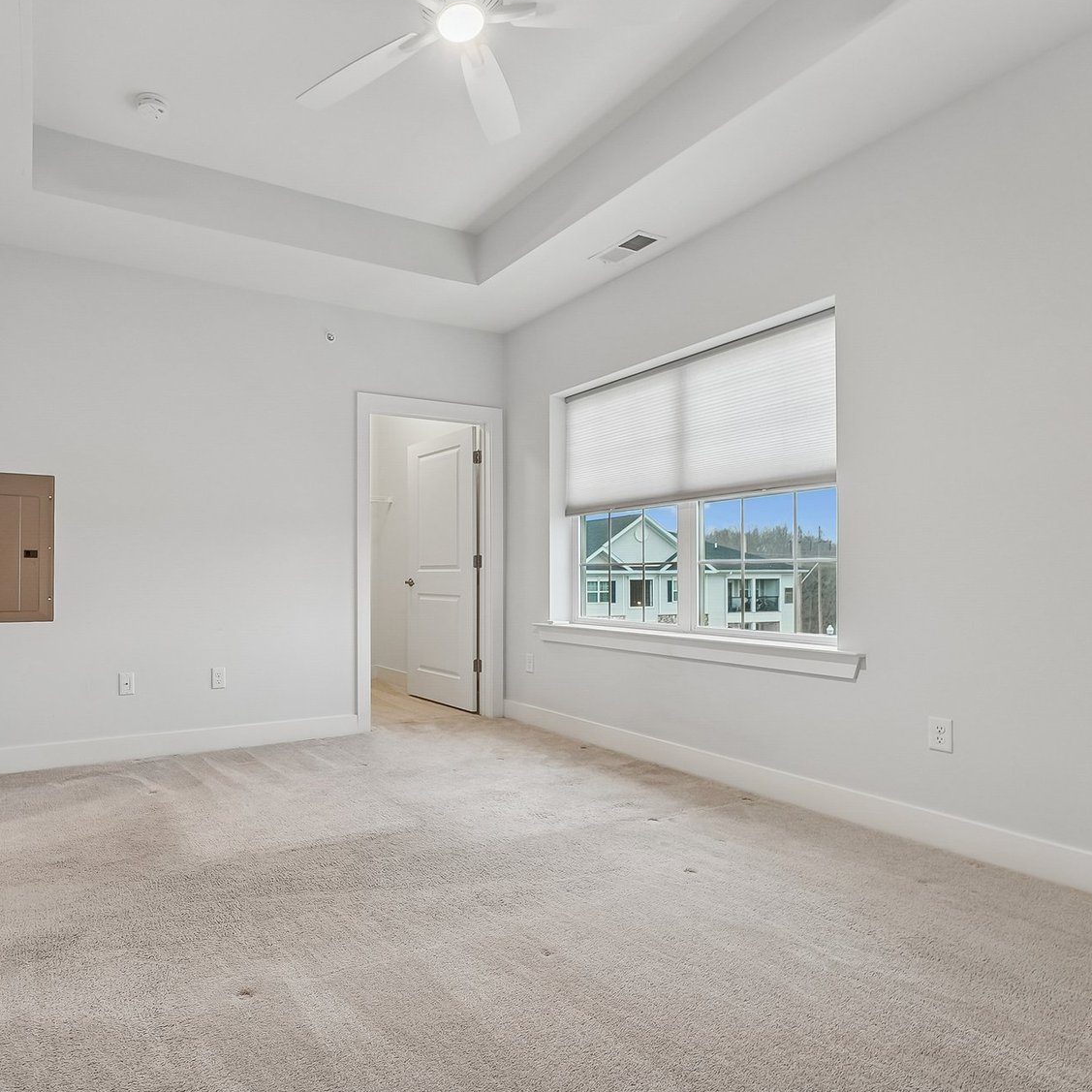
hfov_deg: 75.9
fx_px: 678
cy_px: 551
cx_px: 391
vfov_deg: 77.7
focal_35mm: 19
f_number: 7.1
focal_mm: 14
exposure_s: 1/4
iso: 100
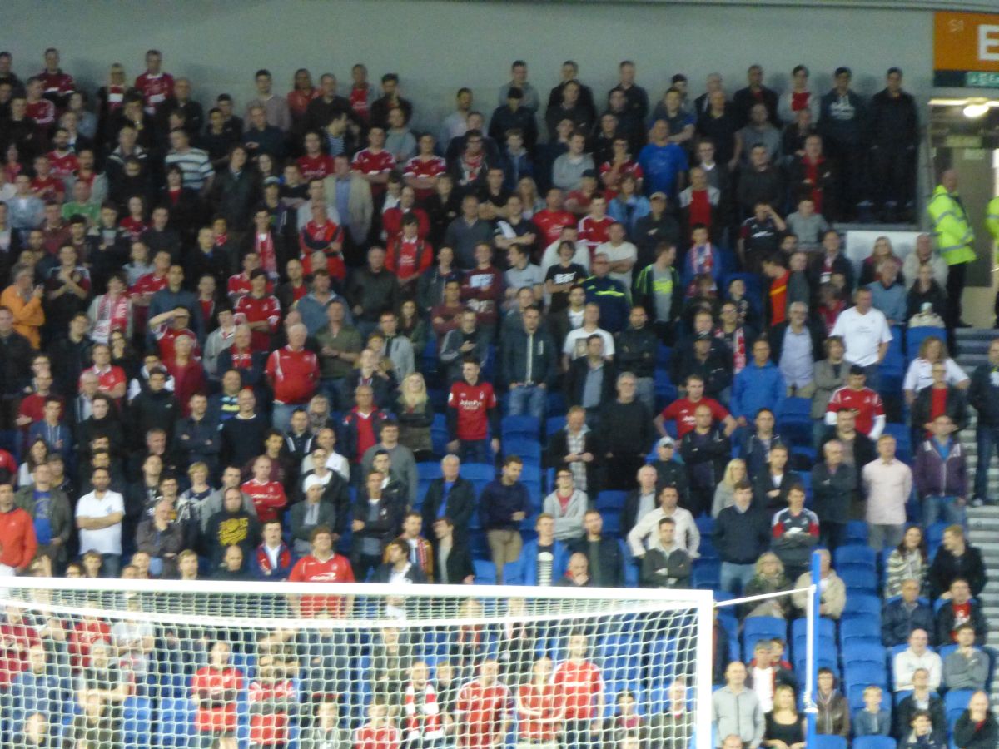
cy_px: 374
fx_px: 13853
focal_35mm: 480
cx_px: 500
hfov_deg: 4.1
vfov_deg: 3.1
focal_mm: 86
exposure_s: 1/15
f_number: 6.4
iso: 1600
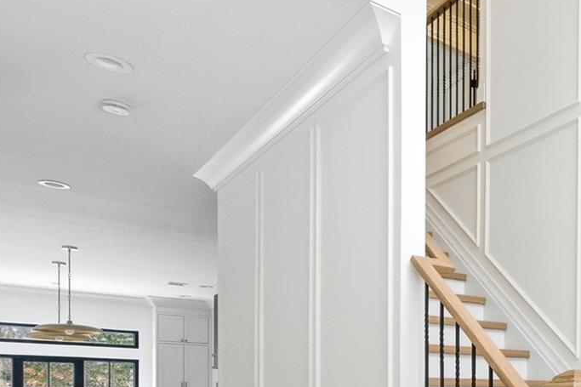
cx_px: 654
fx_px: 629
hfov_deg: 39.5
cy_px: 405
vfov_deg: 31.1
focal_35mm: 39
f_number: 9
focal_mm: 13
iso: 400
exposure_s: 1/800
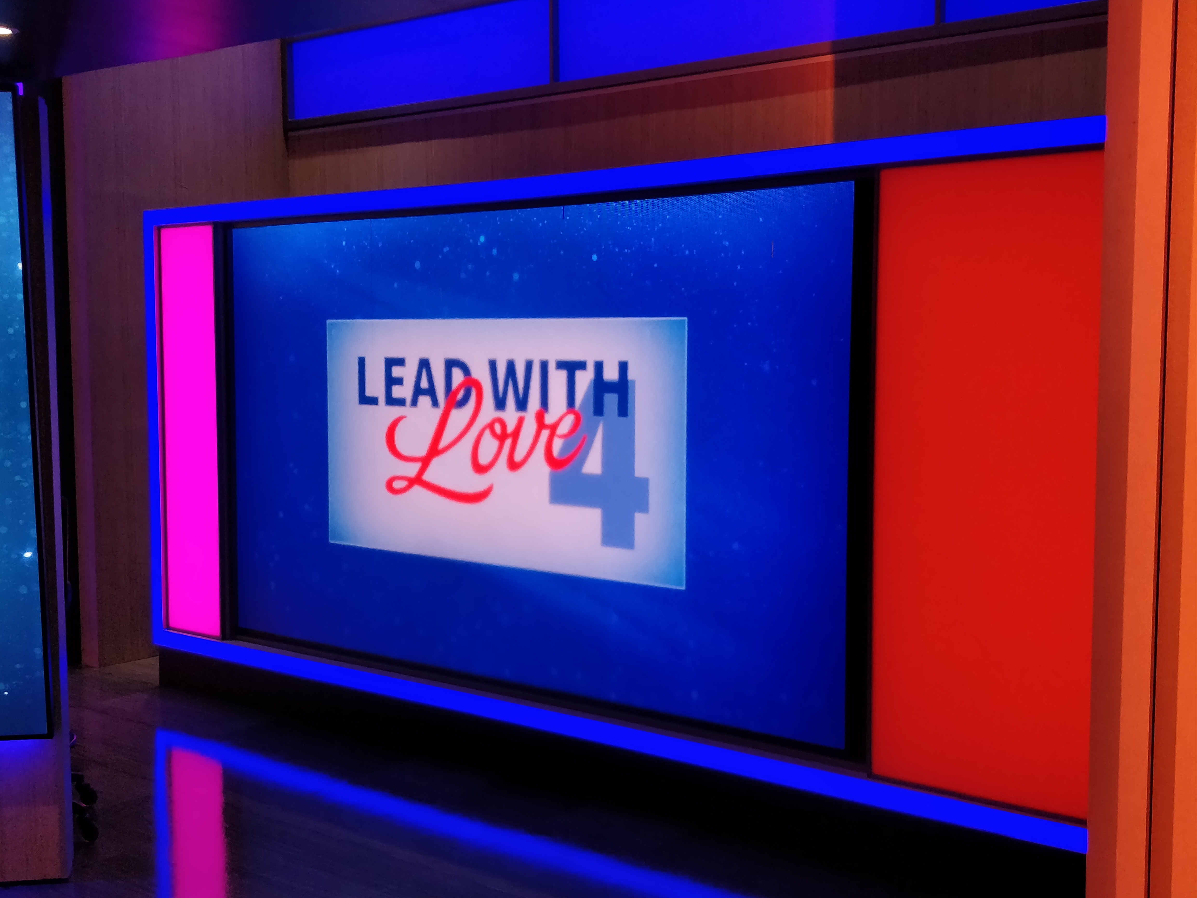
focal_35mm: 24
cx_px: 598
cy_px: 449
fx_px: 830
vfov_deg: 56.8
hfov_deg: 71.6
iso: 500
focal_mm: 4.1
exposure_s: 1/50
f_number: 1.7
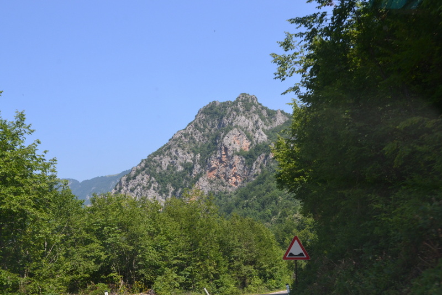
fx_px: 516
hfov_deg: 46.4
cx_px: 221
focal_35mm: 42
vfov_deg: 31.9
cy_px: 148
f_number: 10
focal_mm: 28
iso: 400
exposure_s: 1/200
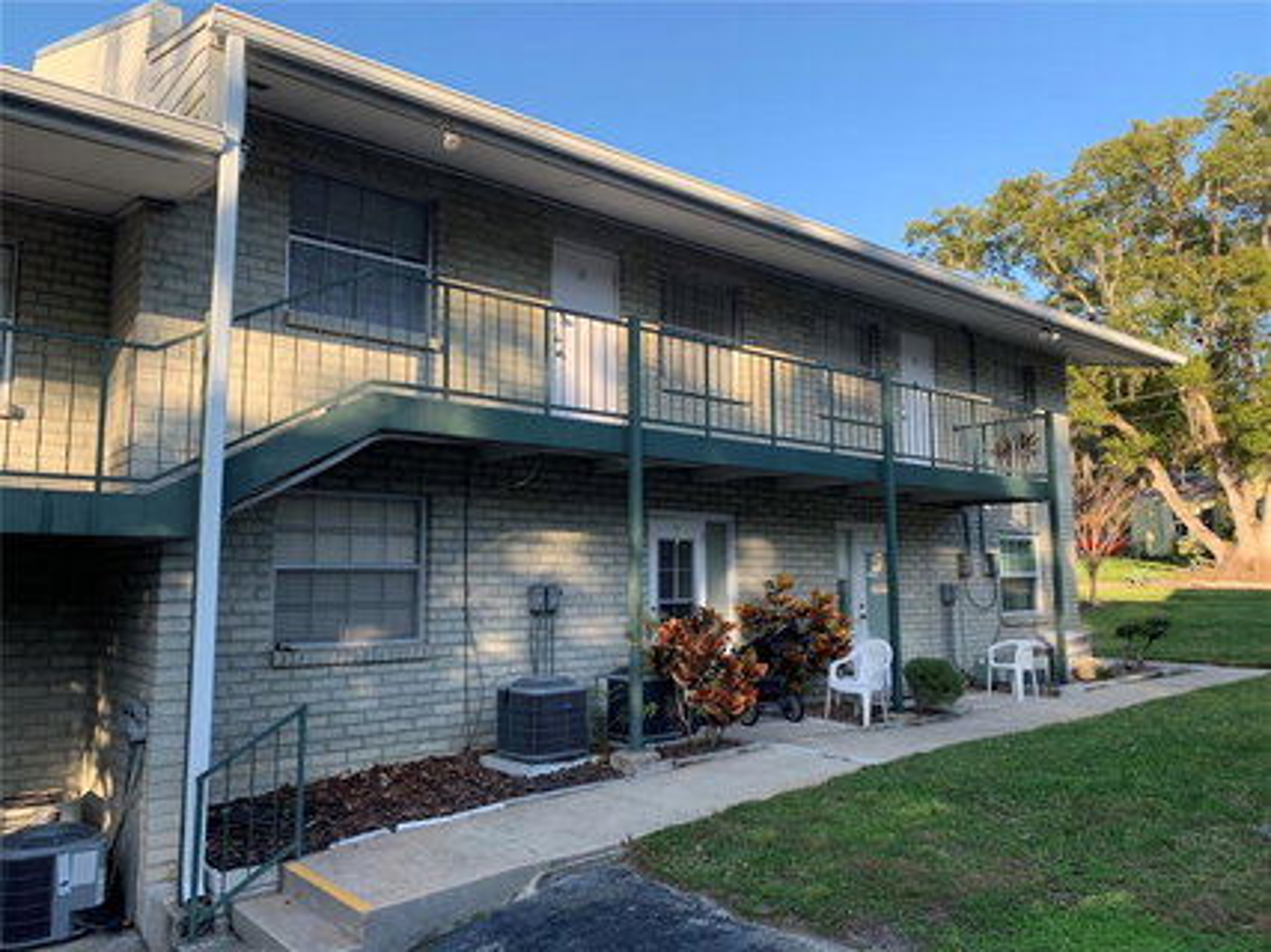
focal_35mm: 26
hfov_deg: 67.3
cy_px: 476
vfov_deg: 53.0
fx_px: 954
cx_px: 636
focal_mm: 4.25
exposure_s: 1/485
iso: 25
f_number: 1.8
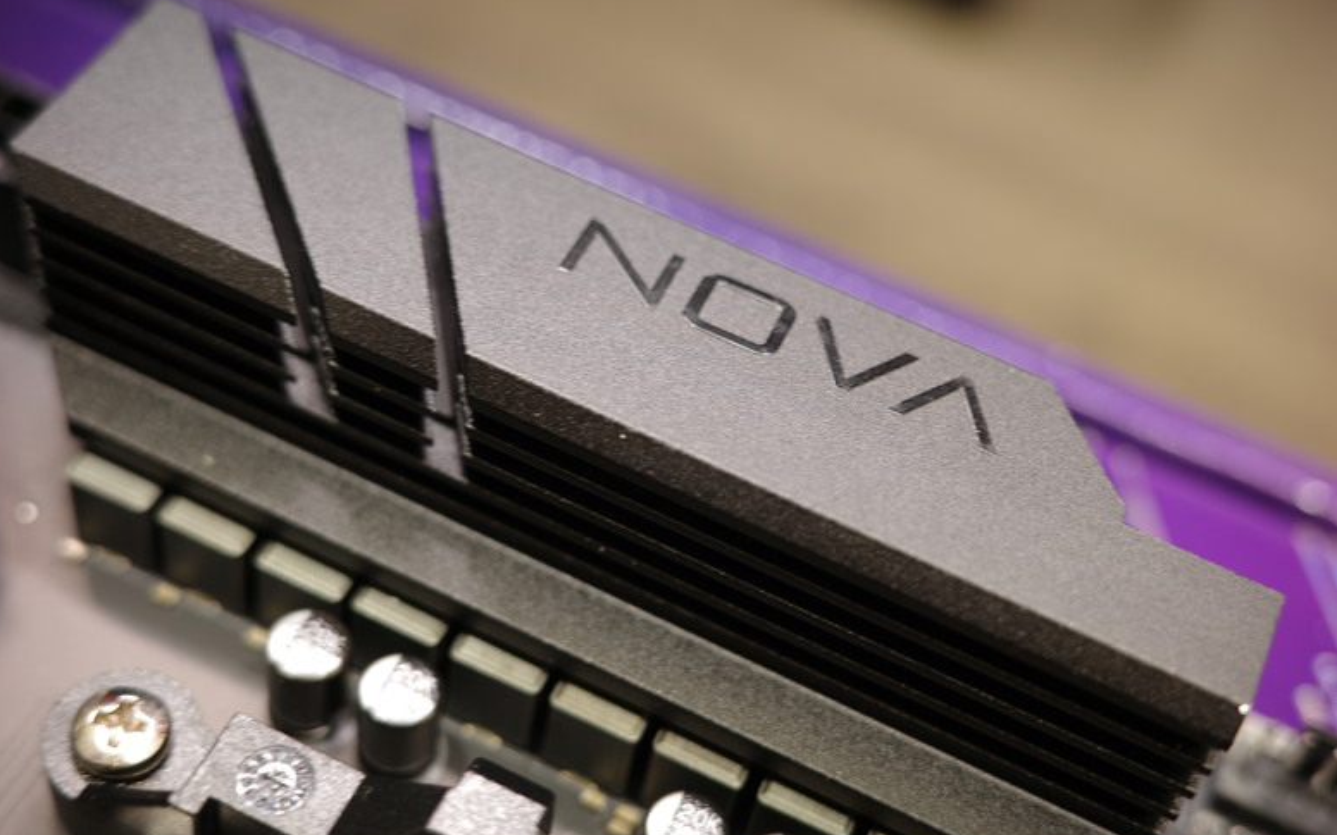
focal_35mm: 41
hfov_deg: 48.2
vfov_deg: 31.2
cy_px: 420
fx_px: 1494
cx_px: 667
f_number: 2.8
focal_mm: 26
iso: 100
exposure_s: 1/6
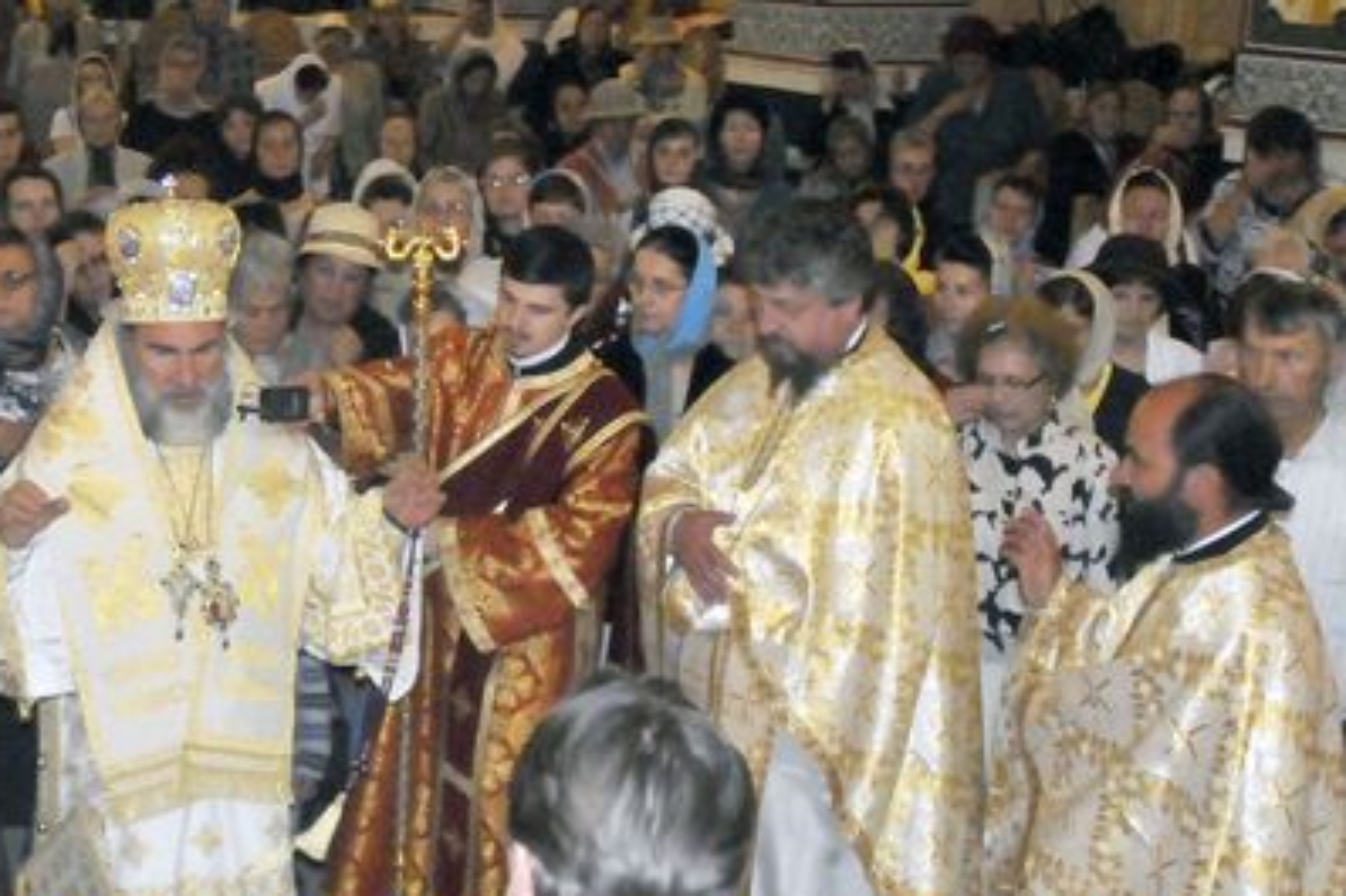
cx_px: 284
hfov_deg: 32.1
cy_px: 385
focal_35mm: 61
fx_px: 2280
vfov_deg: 22.2
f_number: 3.5
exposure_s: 1/100
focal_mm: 18
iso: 3200
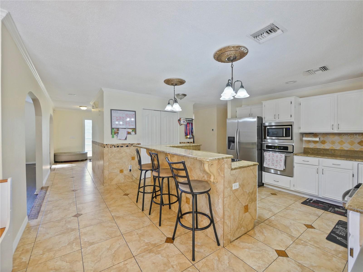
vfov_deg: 85.6
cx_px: 182
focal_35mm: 14
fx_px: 147
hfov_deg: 102.1
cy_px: 136
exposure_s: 1/60
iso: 640
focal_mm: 7
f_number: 4
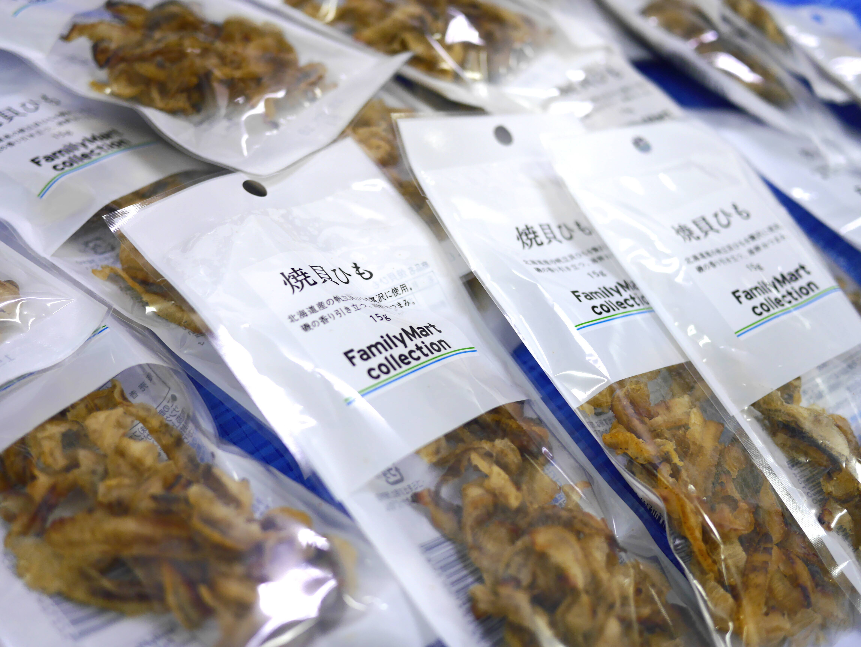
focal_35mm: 40
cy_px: 324
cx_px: 430
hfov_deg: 46.8
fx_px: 995
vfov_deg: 36.0
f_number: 2
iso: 160
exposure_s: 1/125
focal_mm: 20
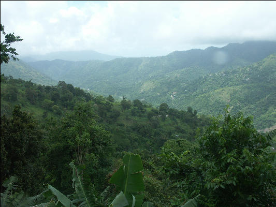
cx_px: 138
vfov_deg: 37.7
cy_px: 104
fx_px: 303
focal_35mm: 38
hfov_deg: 49.0
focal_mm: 9.8
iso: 100
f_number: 7.1
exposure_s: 1/320
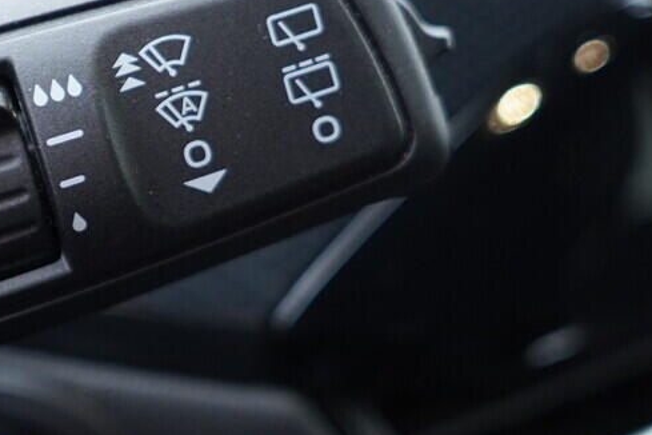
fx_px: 1920
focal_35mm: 106
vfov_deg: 12.9
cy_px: 173
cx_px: -55
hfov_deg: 18.6
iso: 400
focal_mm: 24
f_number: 2.8
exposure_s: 1/40
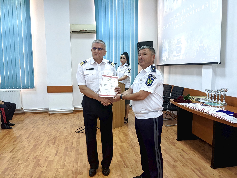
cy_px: 89
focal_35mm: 27
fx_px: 185
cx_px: 118
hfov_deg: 65.3
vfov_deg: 51.4
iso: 331
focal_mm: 4.38
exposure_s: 1/99.9
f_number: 1.73
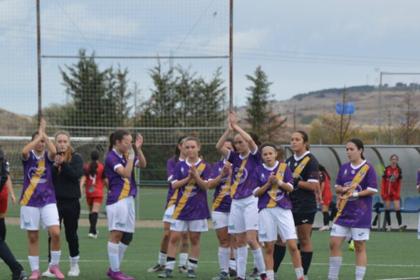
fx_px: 3171
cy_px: 201
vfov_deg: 5.0
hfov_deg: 7.6
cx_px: 255
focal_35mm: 272
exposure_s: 1/200
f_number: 7.1
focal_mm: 120
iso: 100
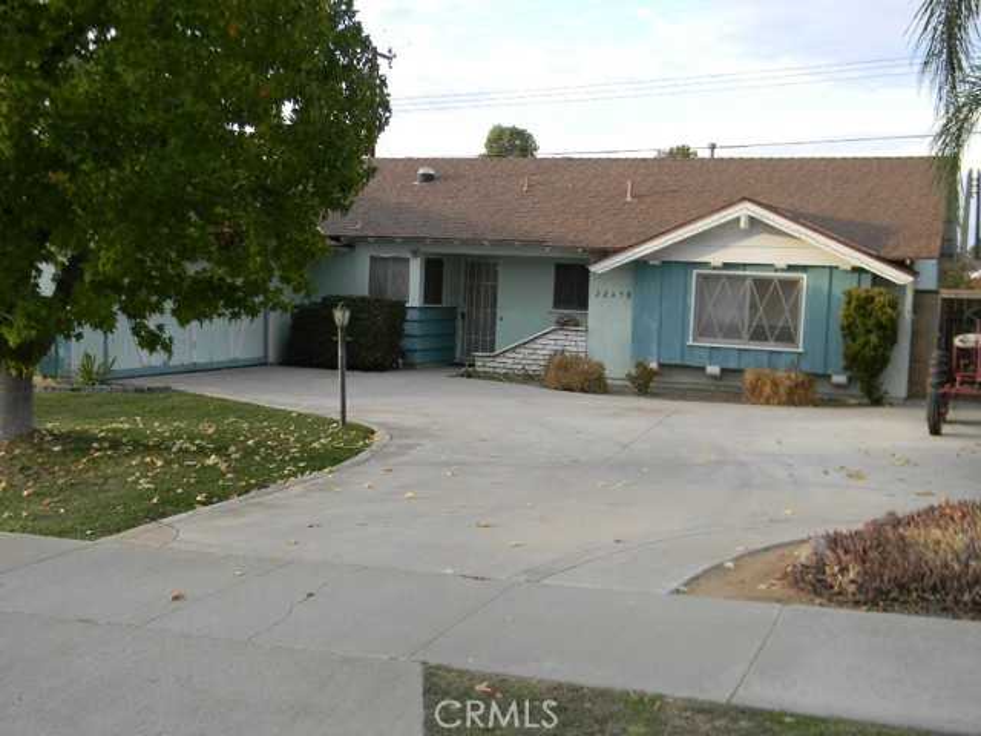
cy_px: 368
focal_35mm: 41
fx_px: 1162
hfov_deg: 45.8
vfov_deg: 35.1
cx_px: 490
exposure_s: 1/111
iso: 80
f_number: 3.8
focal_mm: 7.3
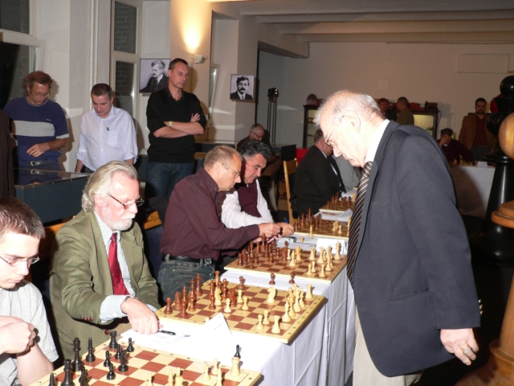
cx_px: 257
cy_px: 193
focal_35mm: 39
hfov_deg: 47.9
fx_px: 579
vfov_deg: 36.8
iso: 100
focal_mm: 6.5
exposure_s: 1/60
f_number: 2.8
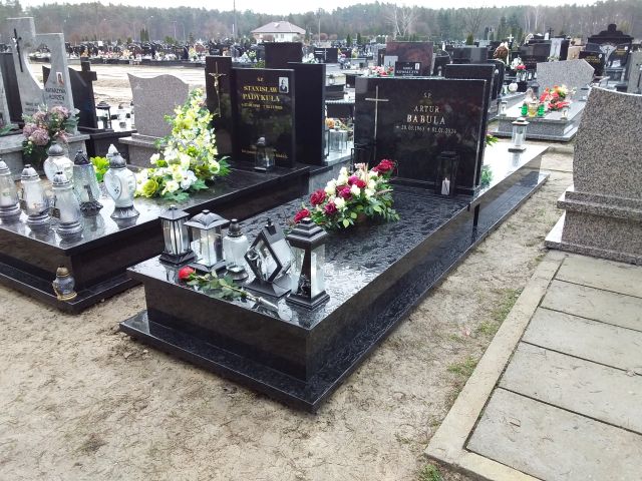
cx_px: 321
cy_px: 240
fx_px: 519
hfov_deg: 63.4
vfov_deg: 49.7
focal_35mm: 28
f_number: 1.9
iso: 40
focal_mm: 2.91
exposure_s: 1/115
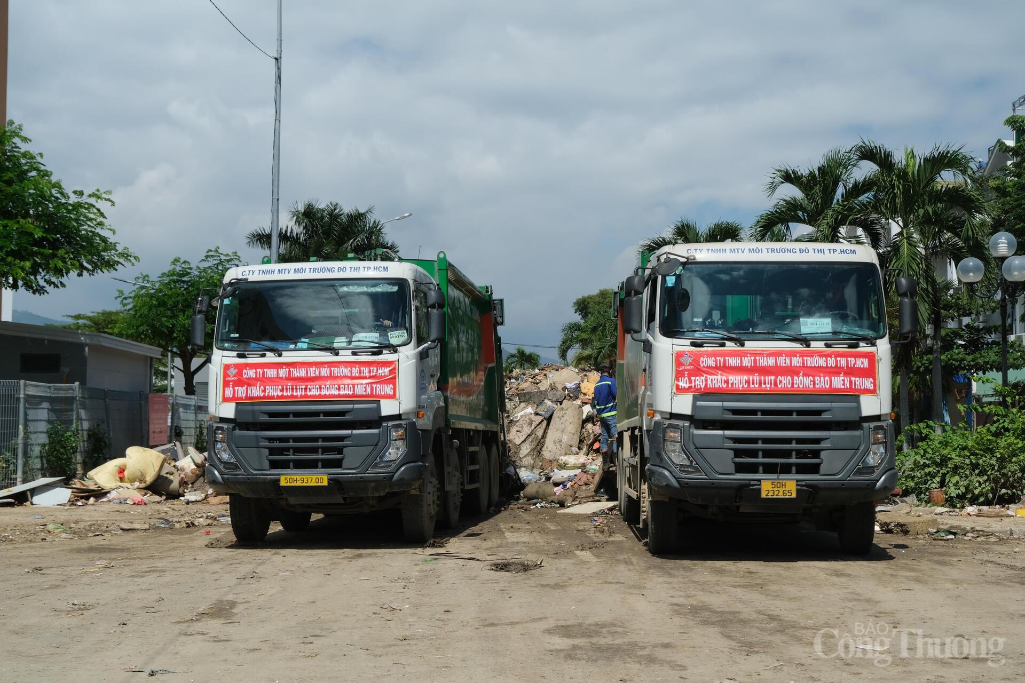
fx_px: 1253
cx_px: 512
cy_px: 342
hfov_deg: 44.5
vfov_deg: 30.5
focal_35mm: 44
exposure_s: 1/2700
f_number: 5
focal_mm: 29.2
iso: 320
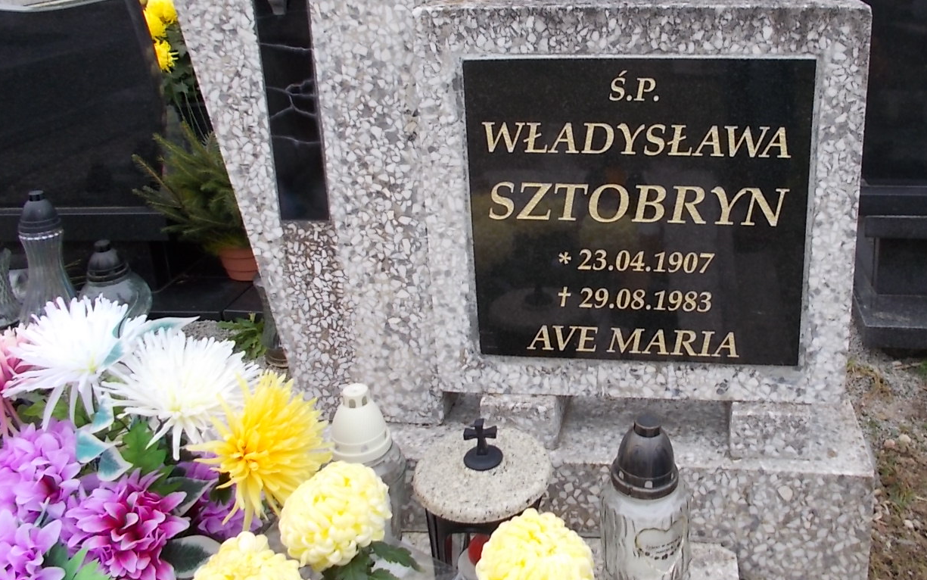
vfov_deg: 34.8
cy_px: 164
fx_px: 910
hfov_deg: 53.2
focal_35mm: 36
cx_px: 597
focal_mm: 4.6
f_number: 3.2
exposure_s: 1/60
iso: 80
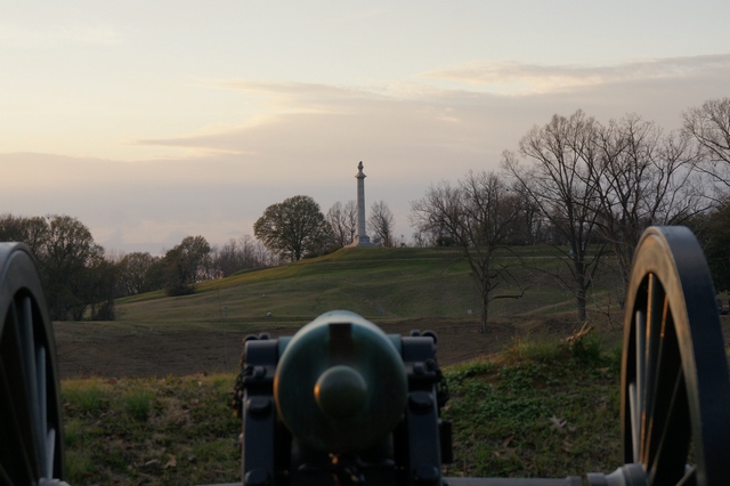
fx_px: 2280
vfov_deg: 12.2
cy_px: 243
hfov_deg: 18.2
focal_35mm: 112
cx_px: 365
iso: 200
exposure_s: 1/125
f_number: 8
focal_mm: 75
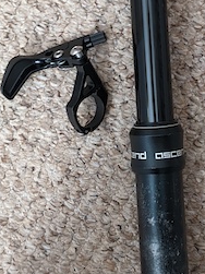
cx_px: 162
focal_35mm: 86
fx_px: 680
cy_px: 58
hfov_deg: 17.0
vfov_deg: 22.5
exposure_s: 1/25
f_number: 1.73
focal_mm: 4.38
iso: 195
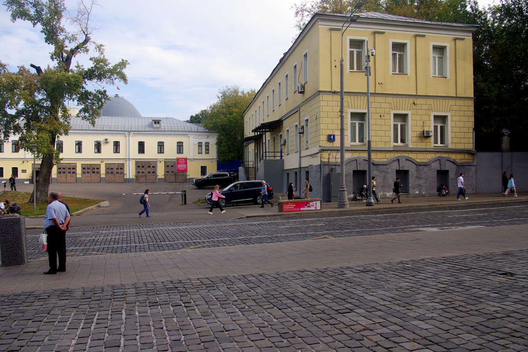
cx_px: 264
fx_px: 528
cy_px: 176
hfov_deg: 53.1
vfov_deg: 36.9
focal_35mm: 36
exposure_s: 1/125
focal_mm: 24
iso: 100
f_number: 8
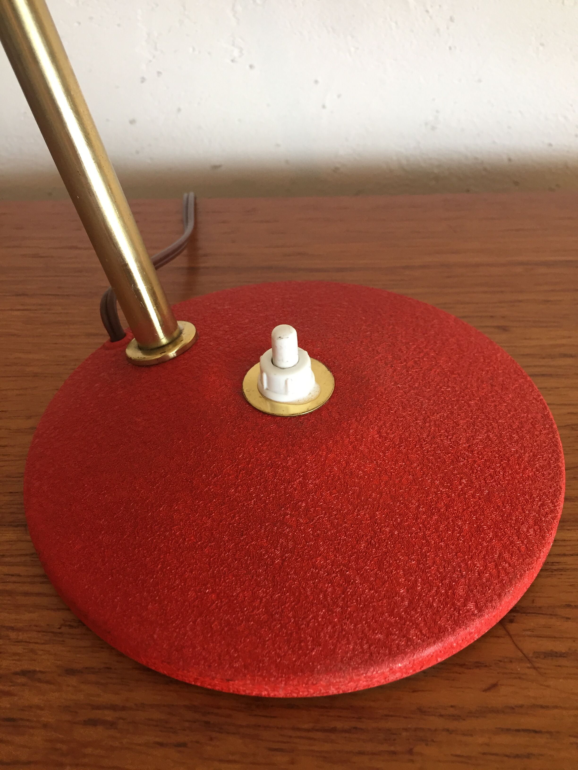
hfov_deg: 48.2
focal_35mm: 29
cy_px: 385
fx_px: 646
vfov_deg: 61.7
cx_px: 289
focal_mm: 4.15
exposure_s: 1/33
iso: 64
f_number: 2.2
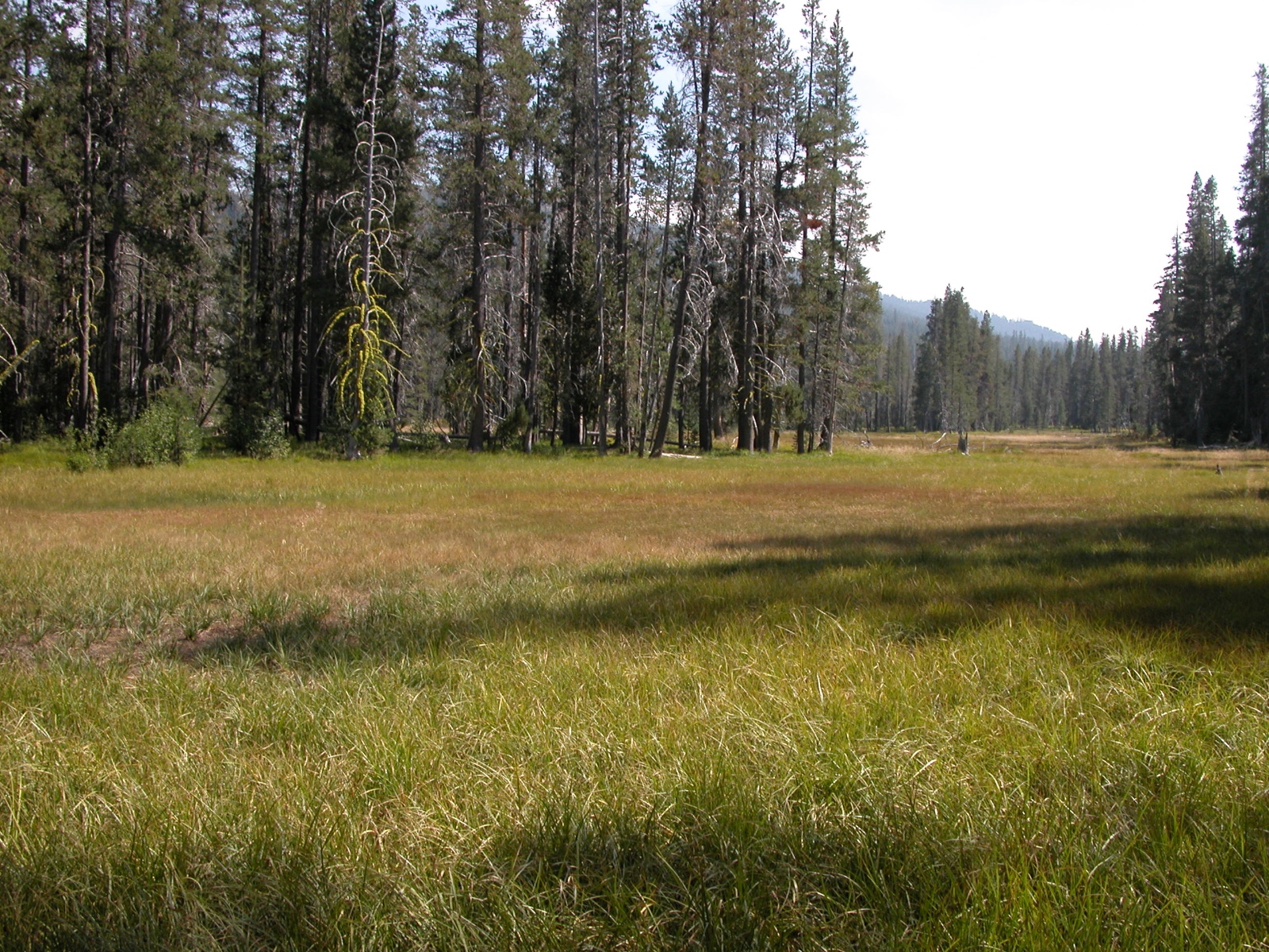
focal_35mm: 34
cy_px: 476
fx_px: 1246
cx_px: 634
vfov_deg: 41.8
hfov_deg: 54.0
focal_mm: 8.9
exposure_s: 1/245
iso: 100
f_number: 5.6
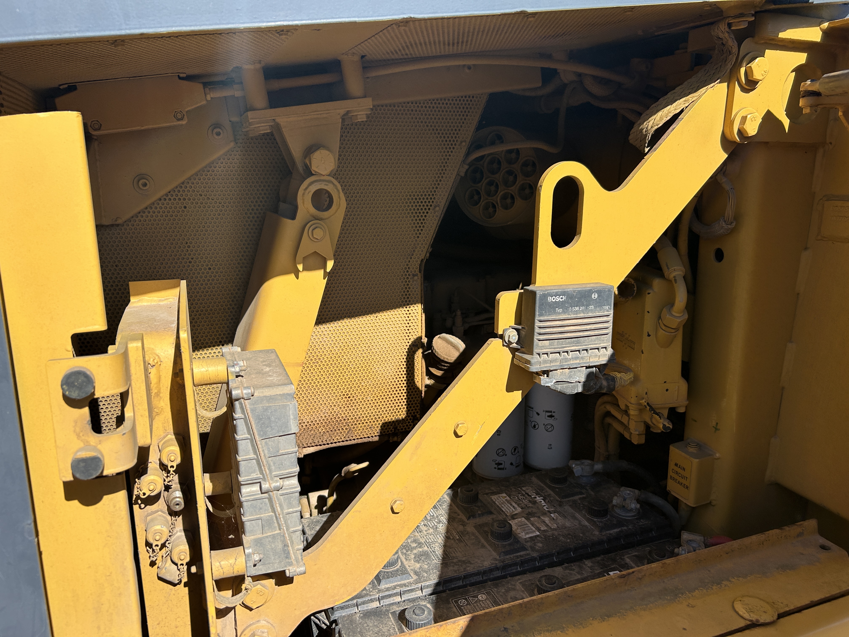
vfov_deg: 53.1
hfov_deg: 67.3
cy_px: 318
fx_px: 638
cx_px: 424
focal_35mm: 26
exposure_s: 1/3165
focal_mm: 5.7
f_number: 1.5
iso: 50
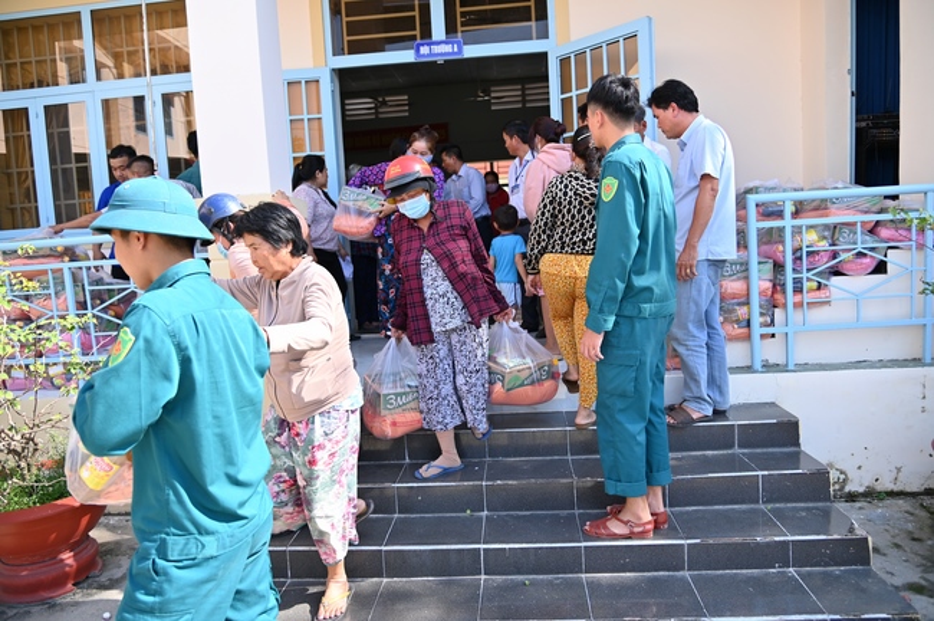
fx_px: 622
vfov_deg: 53.0
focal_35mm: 24
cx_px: 467
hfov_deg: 73.8
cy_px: 310
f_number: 4
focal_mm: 24
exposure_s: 1/200
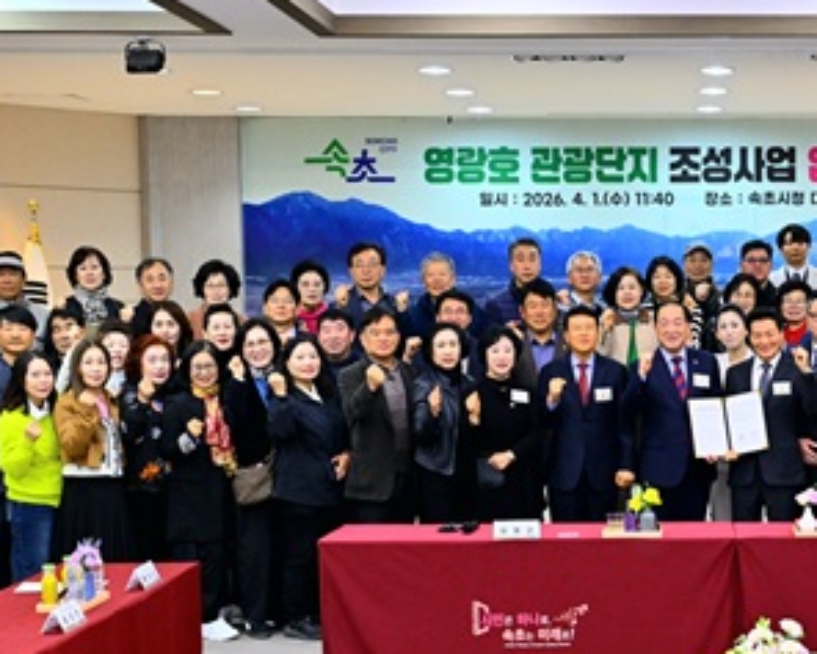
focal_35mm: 69
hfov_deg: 26.6
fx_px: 1670
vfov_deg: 22.1
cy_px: 424
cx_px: 737
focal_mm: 33.5
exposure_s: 1/161
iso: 1250
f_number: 5
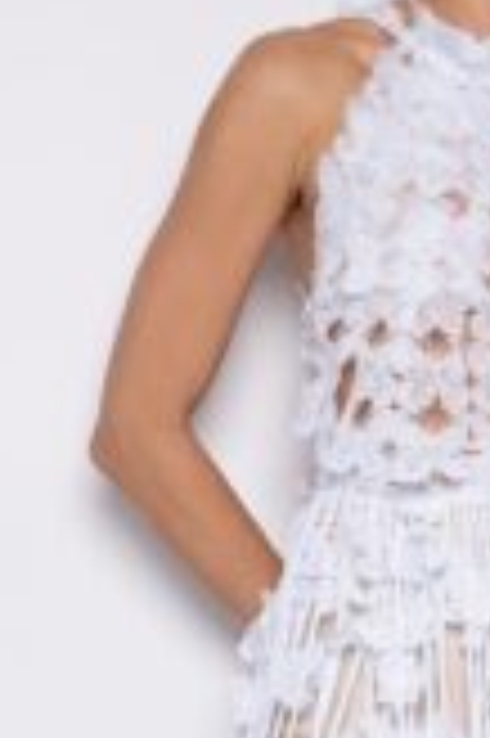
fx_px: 3601
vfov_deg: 11.5
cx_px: 445
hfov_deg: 7.8
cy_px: 830
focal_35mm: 176
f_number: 5
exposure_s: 1/160
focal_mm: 48
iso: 200
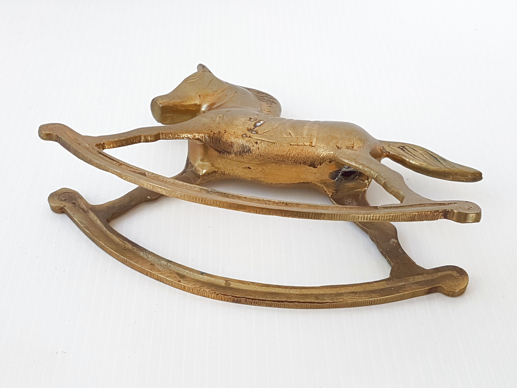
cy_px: 194
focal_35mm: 26
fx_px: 388
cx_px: 258
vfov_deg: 53.1
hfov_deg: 67.3
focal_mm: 4.2
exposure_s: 1/104
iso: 50
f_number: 1.7
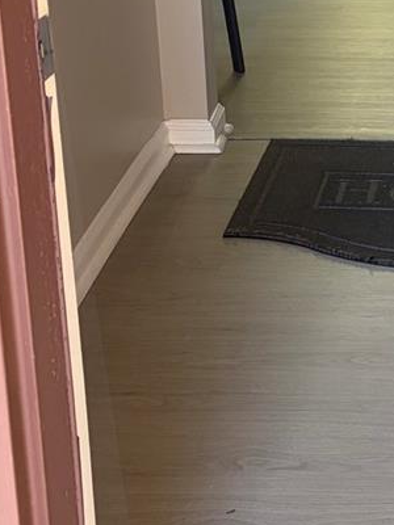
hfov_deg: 18.0
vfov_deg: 23.9
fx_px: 1184
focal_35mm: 78
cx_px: 469
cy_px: -5
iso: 125
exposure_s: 1/60
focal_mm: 5.96
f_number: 1.6
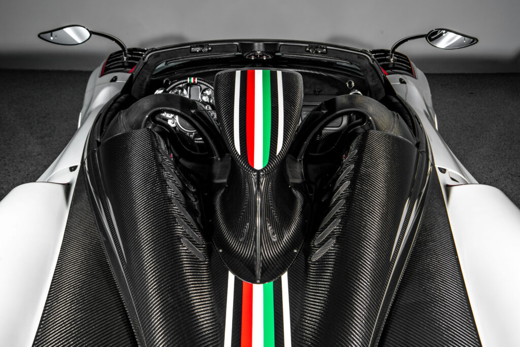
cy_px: 174
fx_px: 751
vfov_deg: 26.0
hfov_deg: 38.2
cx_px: 260
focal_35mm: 52
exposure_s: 1/125
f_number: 11
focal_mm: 52
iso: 160
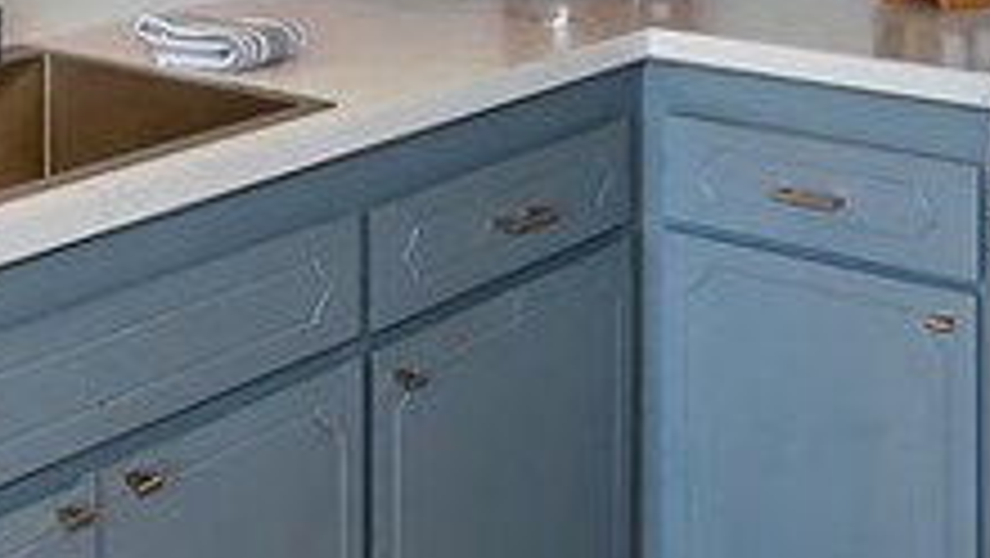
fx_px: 1917
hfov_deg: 28.9
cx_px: 400
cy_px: -389
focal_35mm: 73
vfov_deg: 14.8
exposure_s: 1/30
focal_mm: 10
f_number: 8
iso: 360
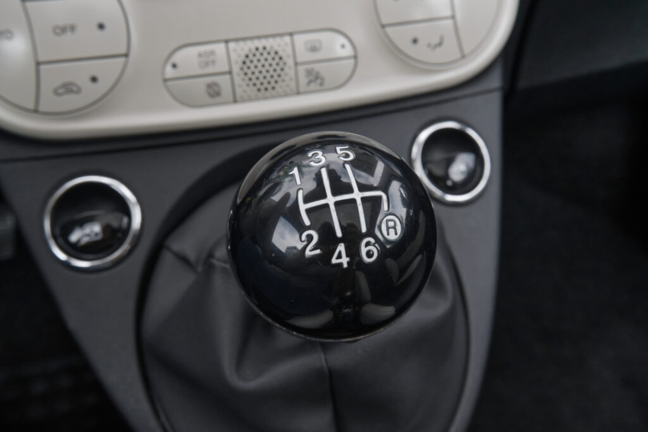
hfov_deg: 57.2
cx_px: 324
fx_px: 594
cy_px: 216
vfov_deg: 40.0
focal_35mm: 33
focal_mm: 22.1
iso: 2000
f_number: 10
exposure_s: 1/250
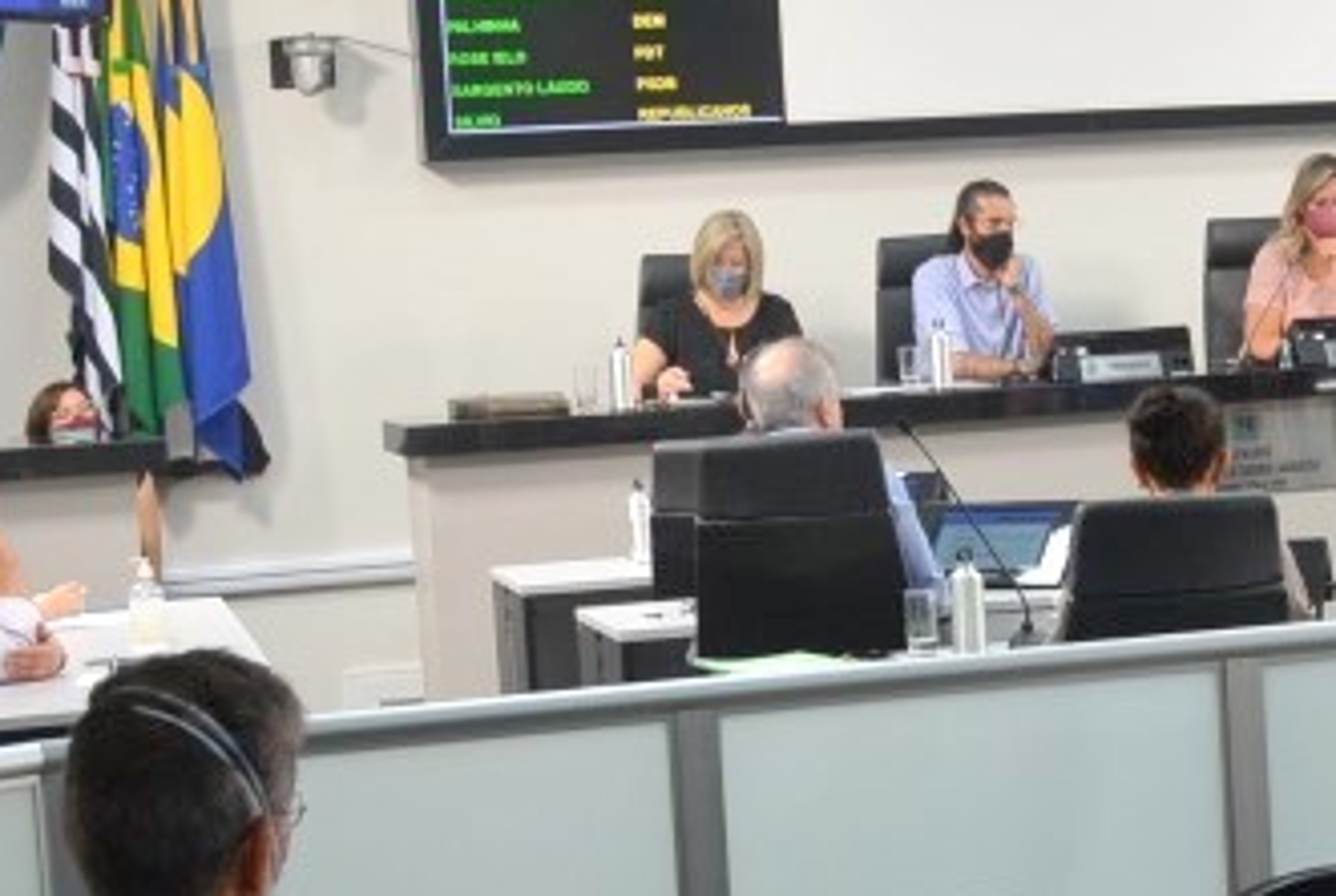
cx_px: 1629
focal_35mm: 104
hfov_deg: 18.5
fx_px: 3866
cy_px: 517
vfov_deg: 13.2
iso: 400
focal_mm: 20
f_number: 4.5
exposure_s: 1/80
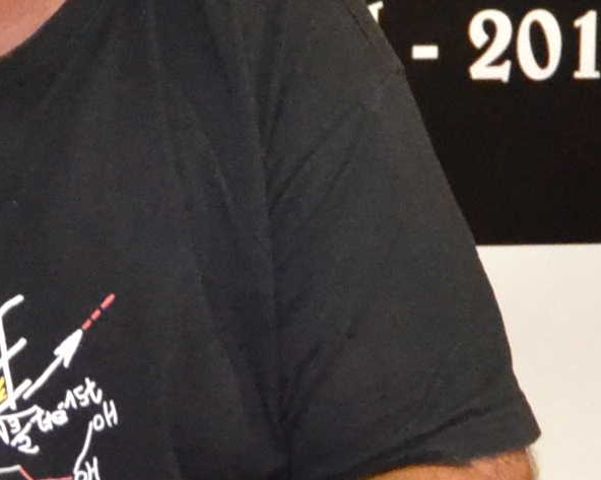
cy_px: -73
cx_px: -291
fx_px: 5458
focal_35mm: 307
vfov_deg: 5.0
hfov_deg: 6.2
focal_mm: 28
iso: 2500
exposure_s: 1/60
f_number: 4
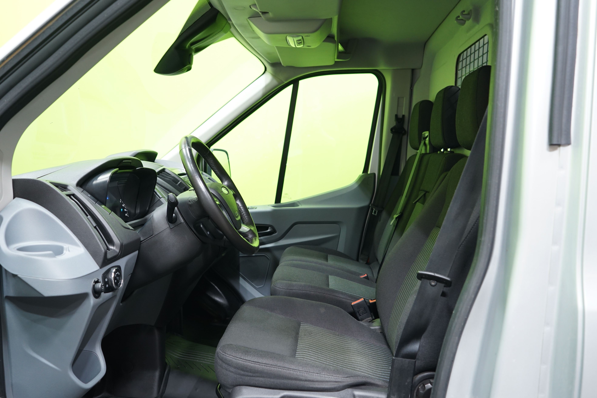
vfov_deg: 43.6
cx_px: 298
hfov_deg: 61.9
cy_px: 199
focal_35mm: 30
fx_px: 497
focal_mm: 30
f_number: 4.5
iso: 800
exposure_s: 1/20
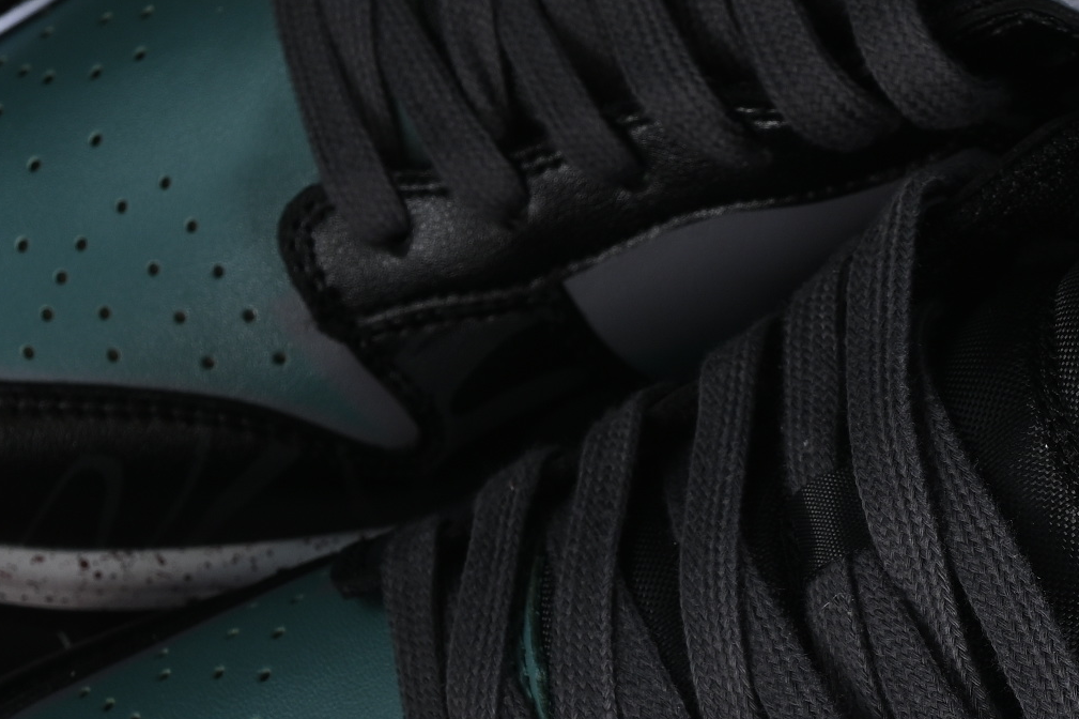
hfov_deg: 9.9
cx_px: 911
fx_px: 6202
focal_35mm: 207
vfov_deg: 6.6
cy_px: 443
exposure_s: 1/50
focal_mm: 50
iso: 160
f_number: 6.3
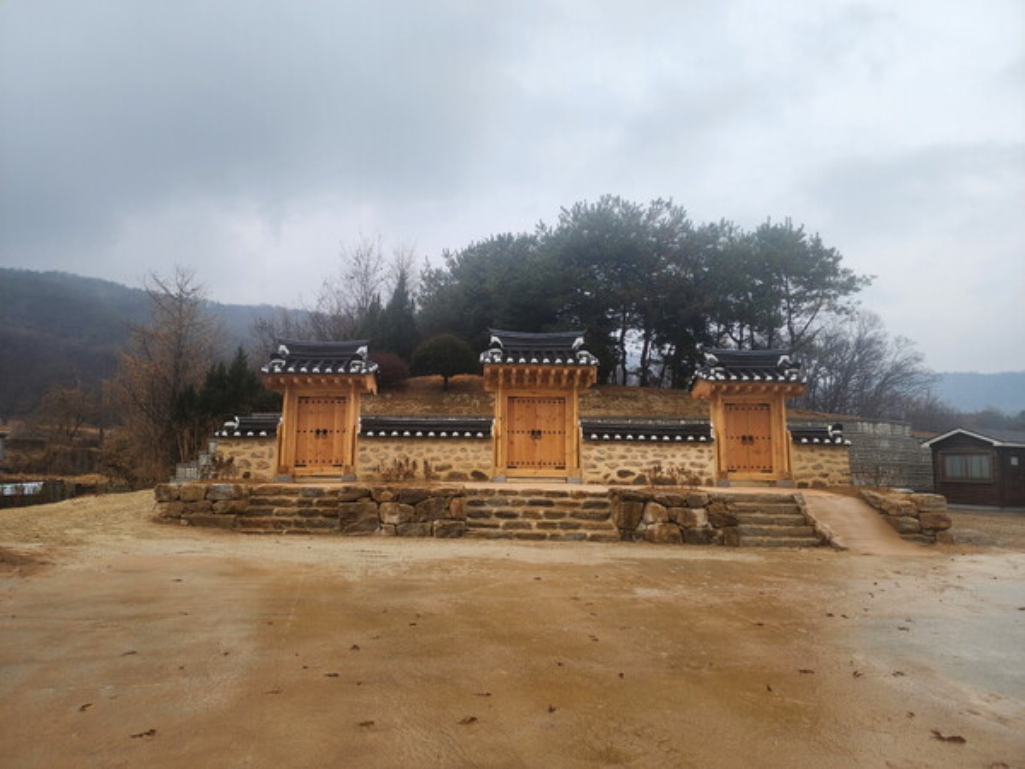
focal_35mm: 23
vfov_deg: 58.9
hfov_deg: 73.9
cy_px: 384
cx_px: 512
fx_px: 681
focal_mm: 6.4
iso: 16
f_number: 1.8
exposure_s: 1/180
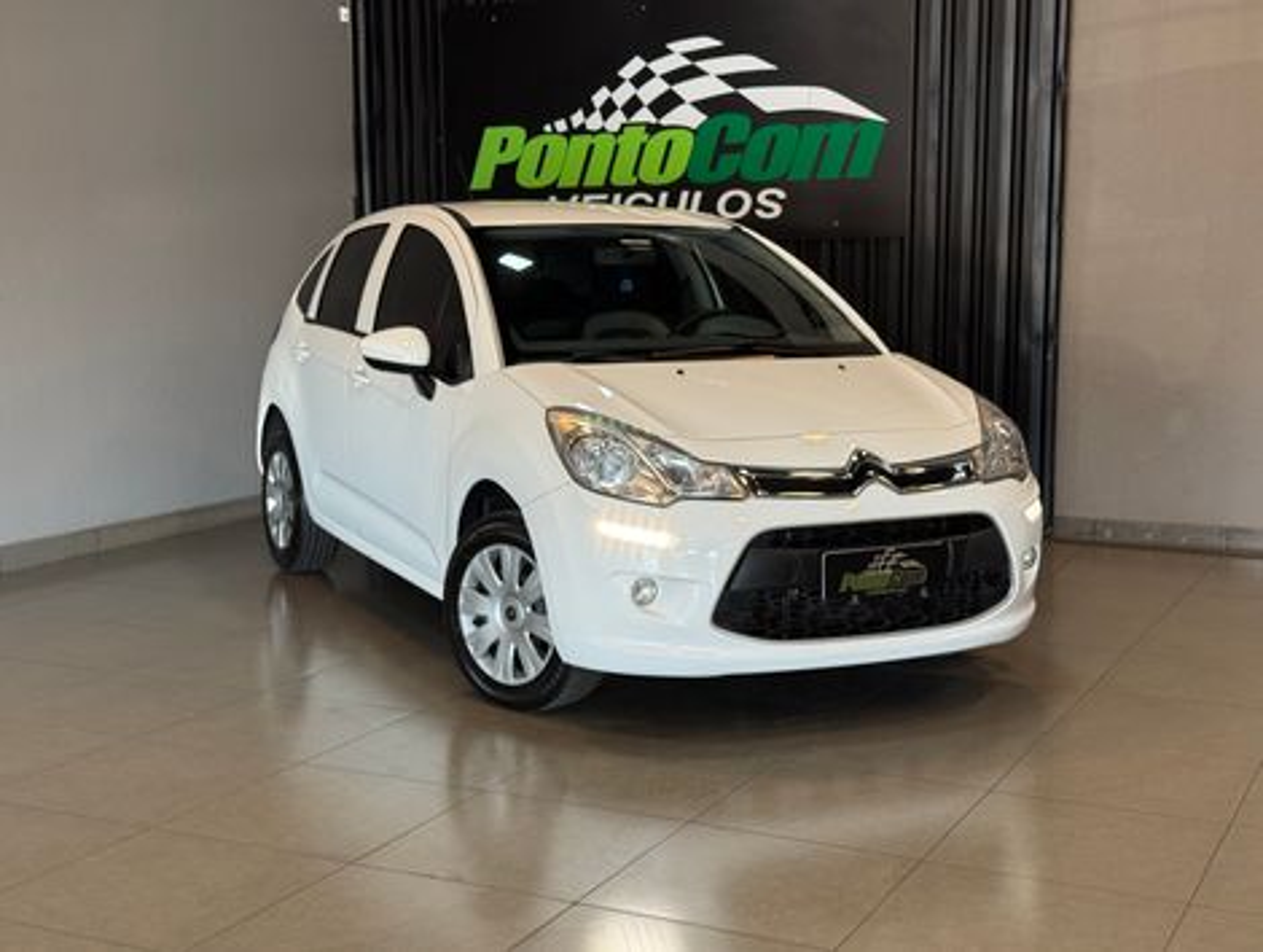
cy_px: 476
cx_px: 632
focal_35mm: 48
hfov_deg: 39.6
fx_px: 1754
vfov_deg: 30.3
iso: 100
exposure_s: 1/120
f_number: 1.78
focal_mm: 6.76
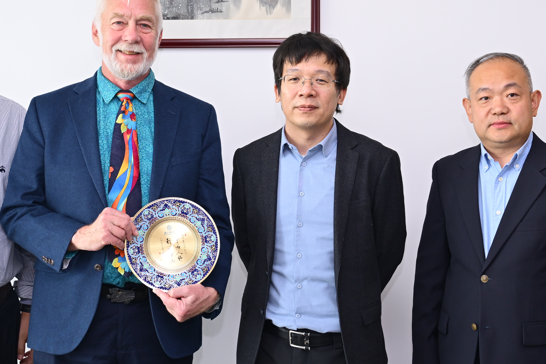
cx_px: 295
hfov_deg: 31.4
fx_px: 971
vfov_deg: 21.2
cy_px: 170
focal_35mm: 64
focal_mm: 34
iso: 500
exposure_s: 1/160
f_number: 3.5
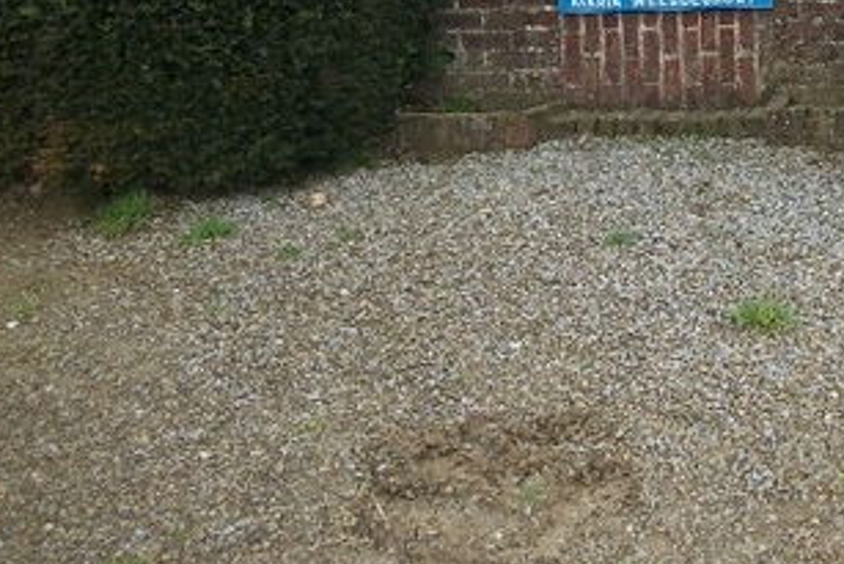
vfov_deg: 20.1
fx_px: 1525
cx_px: 696
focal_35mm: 65
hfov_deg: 30.1
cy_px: -44
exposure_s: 1/200
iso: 80
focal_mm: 5.7
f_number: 2.9
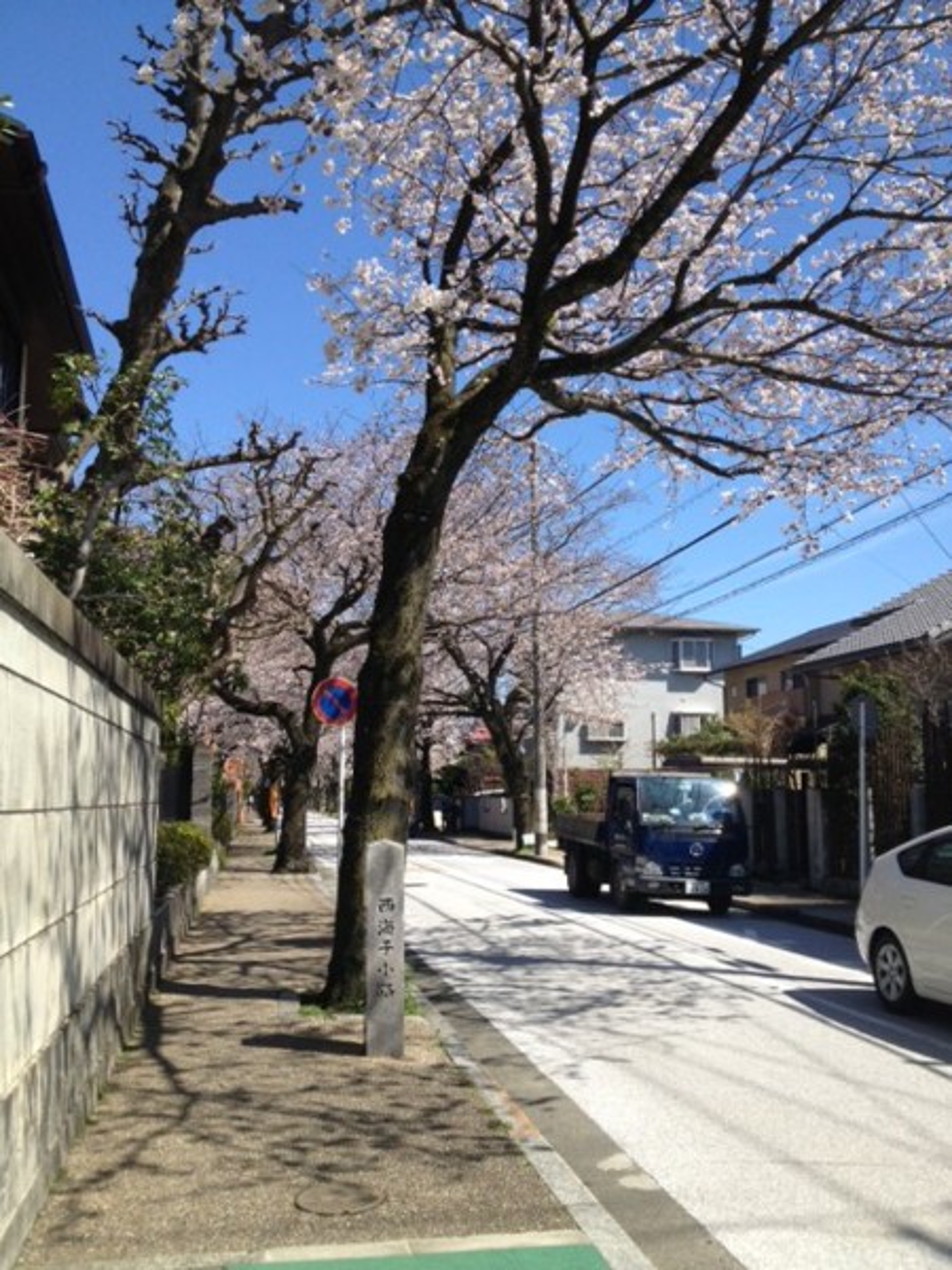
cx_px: 476
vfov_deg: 52.6
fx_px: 1283
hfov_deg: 40.7
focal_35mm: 35
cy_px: 635
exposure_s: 1/1346
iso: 50
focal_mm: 4.28
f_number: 2.4
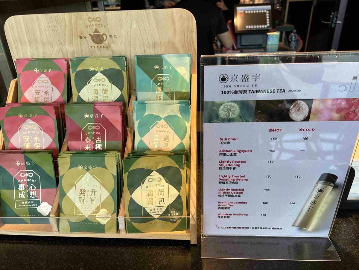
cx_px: 180
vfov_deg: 53.1
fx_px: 270
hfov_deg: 67.3
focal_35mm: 26
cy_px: 135
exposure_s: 1/103
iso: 125
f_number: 1.5
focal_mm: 5.7
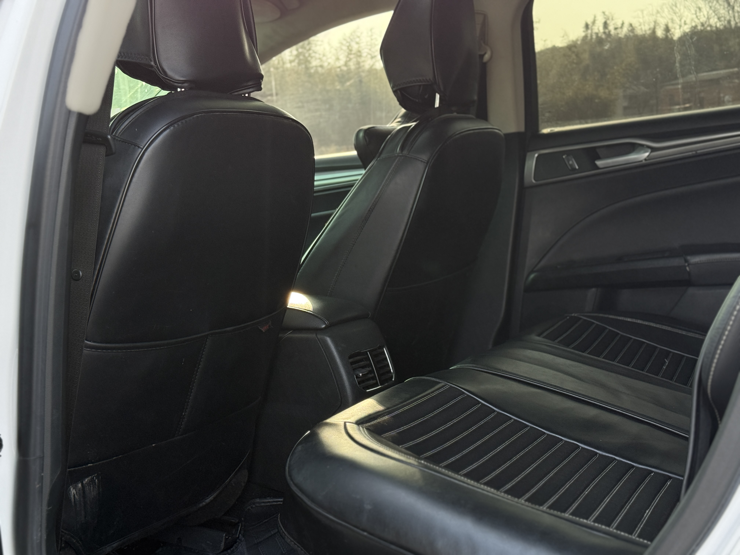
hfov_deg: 39.7
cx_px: 370
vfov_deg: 30.3
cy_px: 278
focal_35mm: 48
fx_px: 1026
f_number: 1.78
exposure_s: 1/245
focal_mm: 6.76
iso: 80
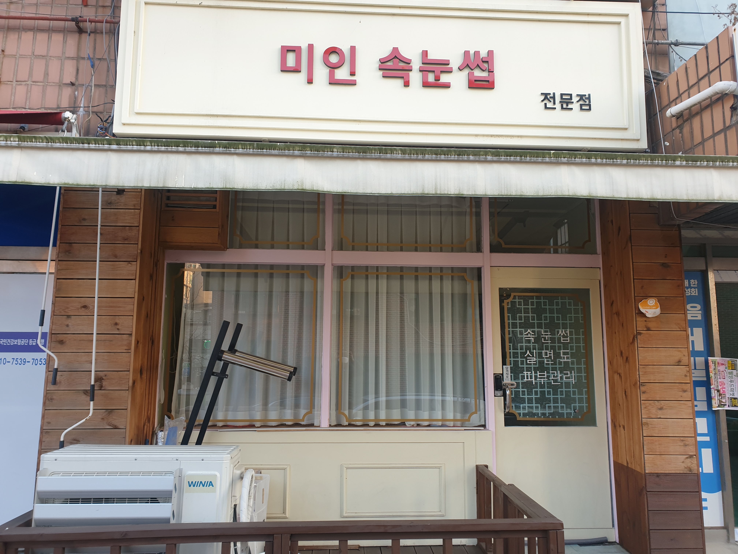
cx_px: 369
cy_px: 277
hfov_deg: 67.3
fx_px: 554
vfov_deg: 53.1
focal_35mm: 26
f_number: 2.4
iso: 50
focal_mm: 4.3
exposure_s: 1/60
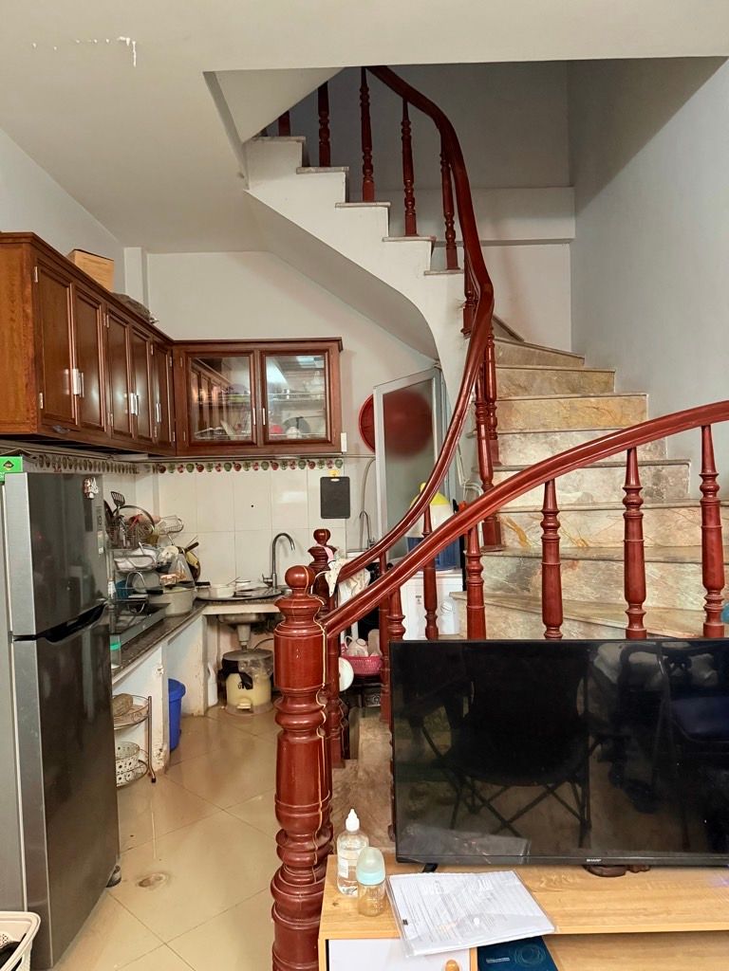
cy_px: 486
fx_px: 674
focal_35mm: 24
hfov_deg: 56.8
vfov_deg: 71.6
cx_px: 364
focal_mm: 6.76
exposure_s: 1/33
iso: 1000
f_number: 1.78
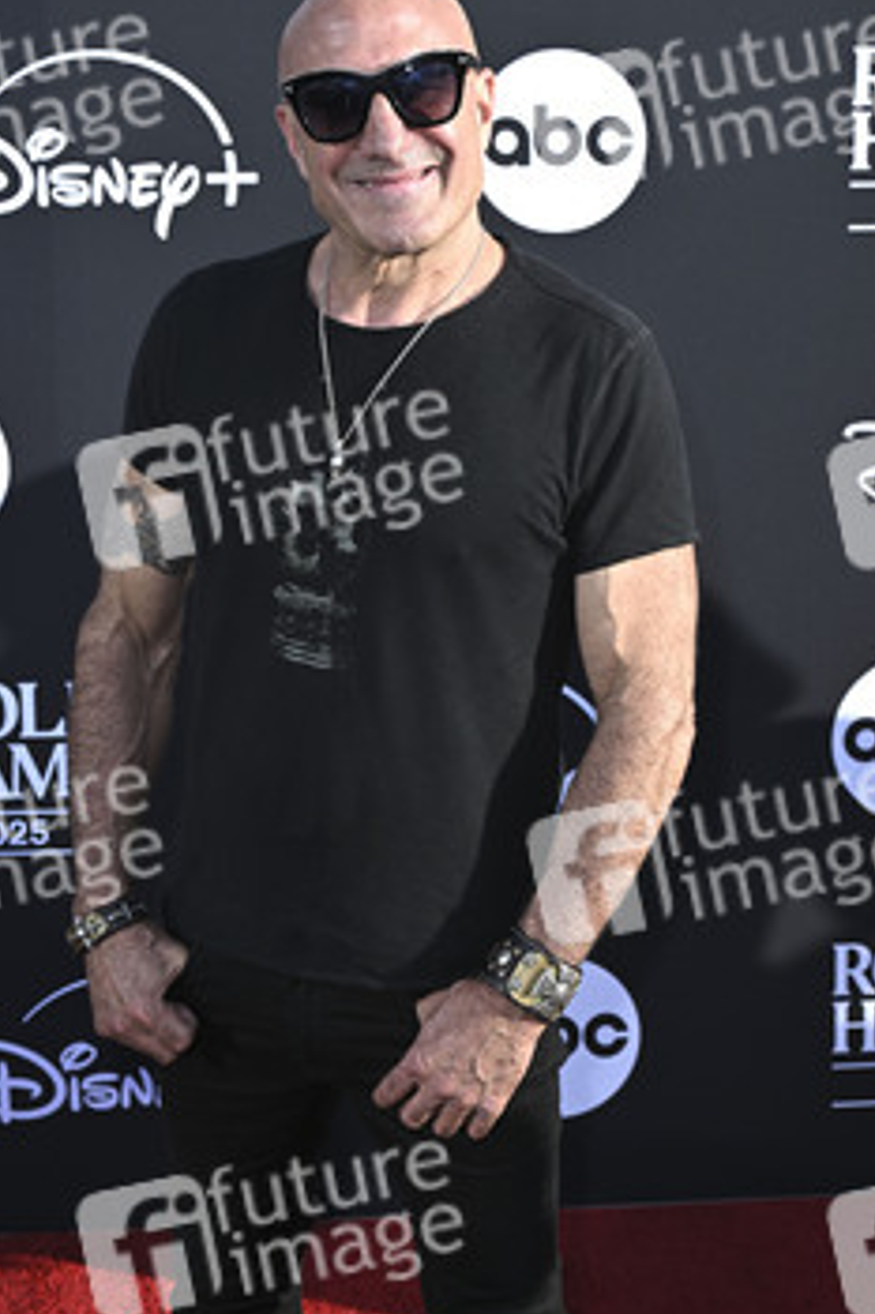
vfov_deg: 31.4
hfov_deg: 21.2
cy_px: 668
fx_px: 2335
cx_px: 379
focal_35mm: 64
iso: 250
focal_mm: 56
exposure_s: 1/320
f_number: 9
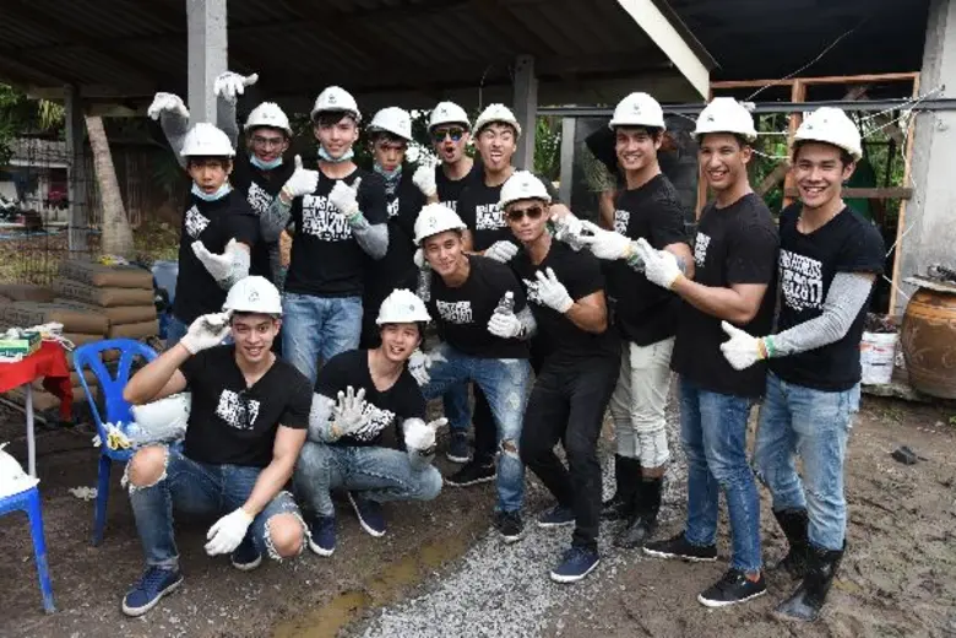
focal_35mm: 34
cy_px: 319
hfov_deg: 55.8
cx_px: 478
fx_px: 903
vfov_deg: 38.9
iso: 320
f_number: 5
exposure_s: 1/320
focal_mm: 34
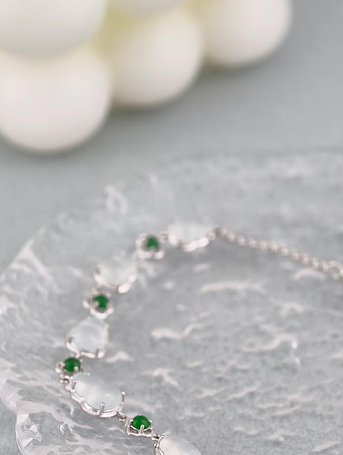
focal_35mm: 151
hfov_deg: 9.9
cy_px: 319
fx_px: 1990
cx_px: 190
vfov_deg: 13.0
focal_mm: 22.48
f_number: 2.67
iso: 125
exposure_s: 1/161
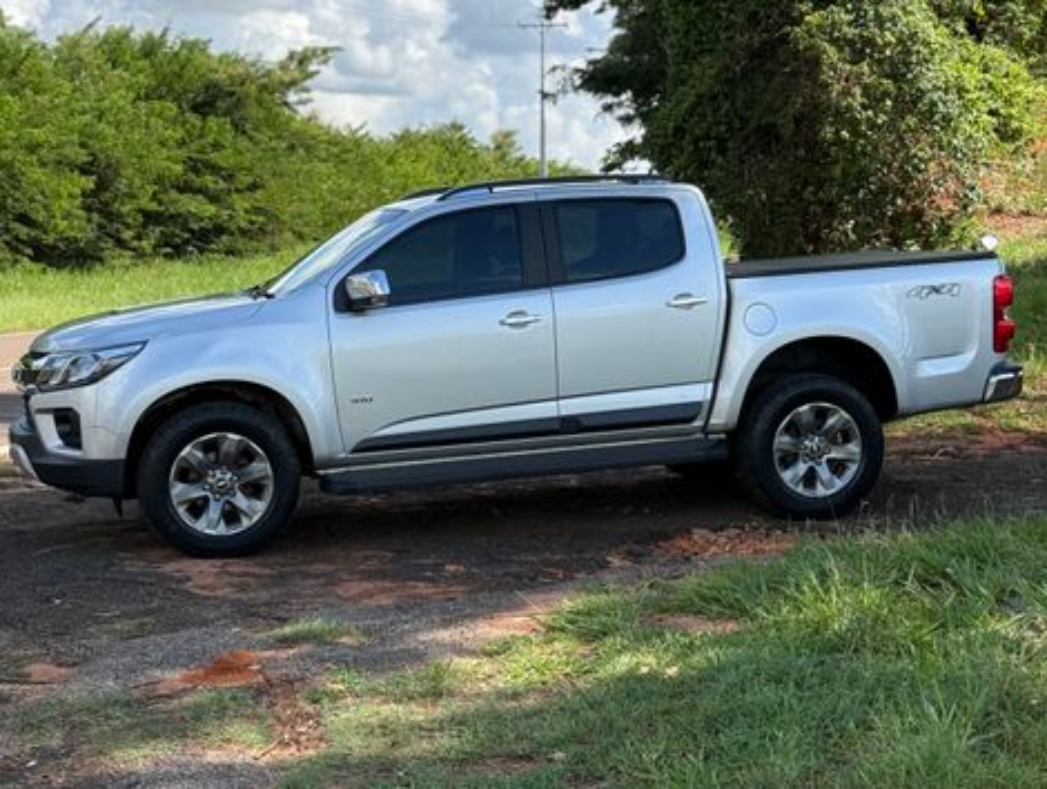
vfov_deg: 30.3
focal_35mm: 48
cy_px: 394
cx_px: 524
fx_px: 1454
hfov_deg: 39.6
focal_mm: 6.76
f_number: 1.78
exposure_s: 1/3378
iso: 100
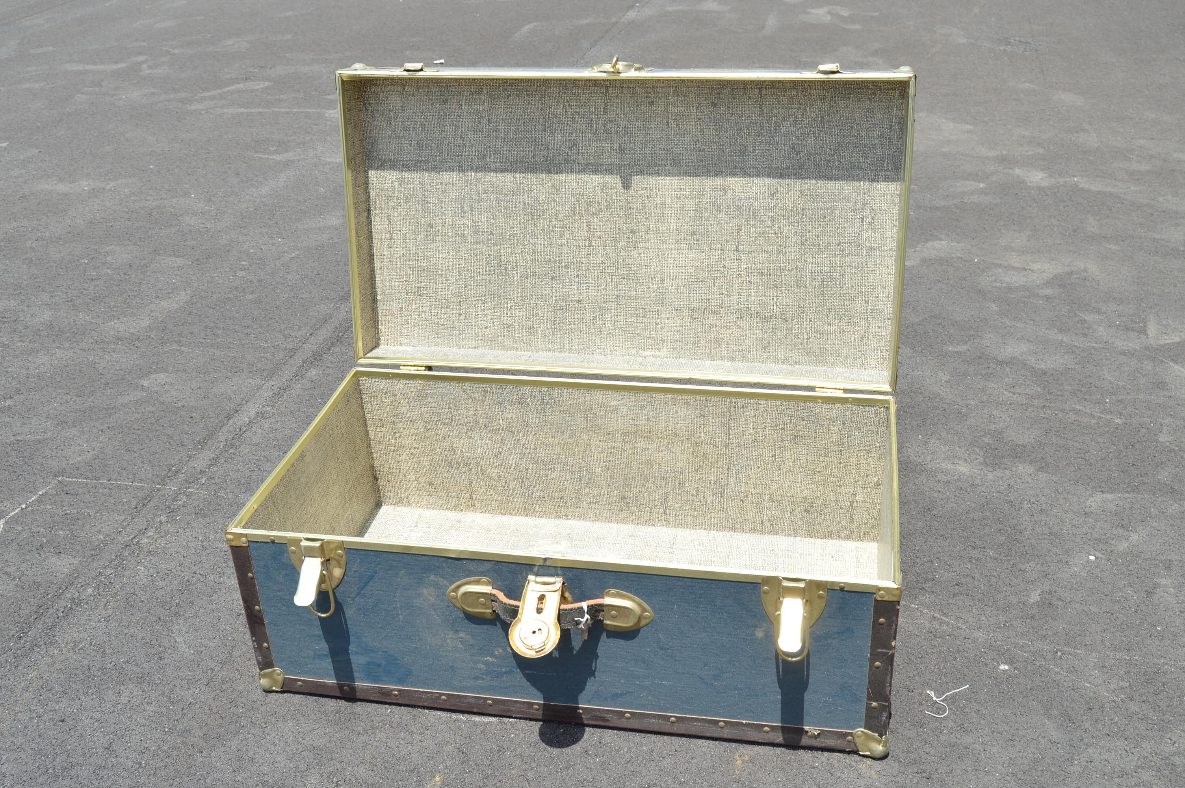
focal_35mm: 36
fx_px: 1184
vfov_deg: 36.8
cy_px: 394
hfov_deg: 53.2
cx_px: 592
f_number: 8
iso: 100
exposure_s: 1/160
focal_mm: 24
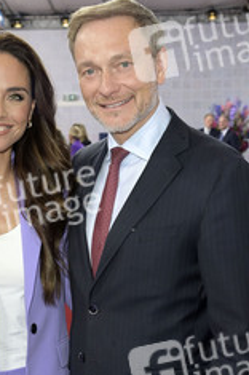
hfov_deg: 19.8
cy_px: 284
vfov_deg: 29.2
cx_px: 65
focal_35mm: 68
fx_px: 708
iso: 800
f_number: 5.6
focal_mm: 40
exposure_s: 1/250
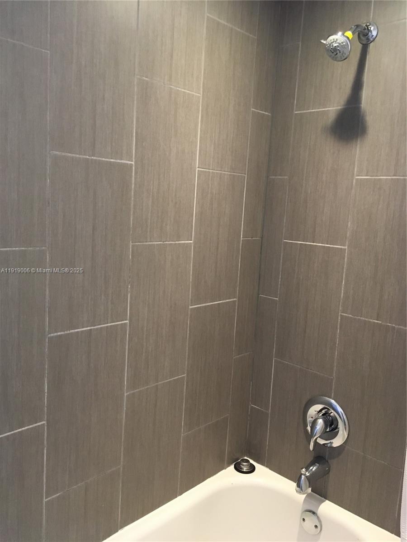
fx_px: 455
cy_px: 271
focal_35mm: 29
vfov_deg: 61.7
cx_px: 204
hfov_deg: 48.2
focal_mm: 4.15
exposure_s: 1/30
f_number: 2.2
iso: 125
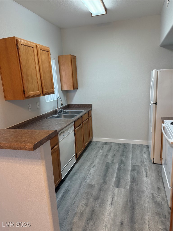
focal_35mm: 24
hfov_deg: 56.8
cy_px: 116
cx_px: 86
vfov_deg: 71.6
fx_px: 160
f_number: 1.78
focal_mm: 6.76
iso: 160
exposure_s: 1/60
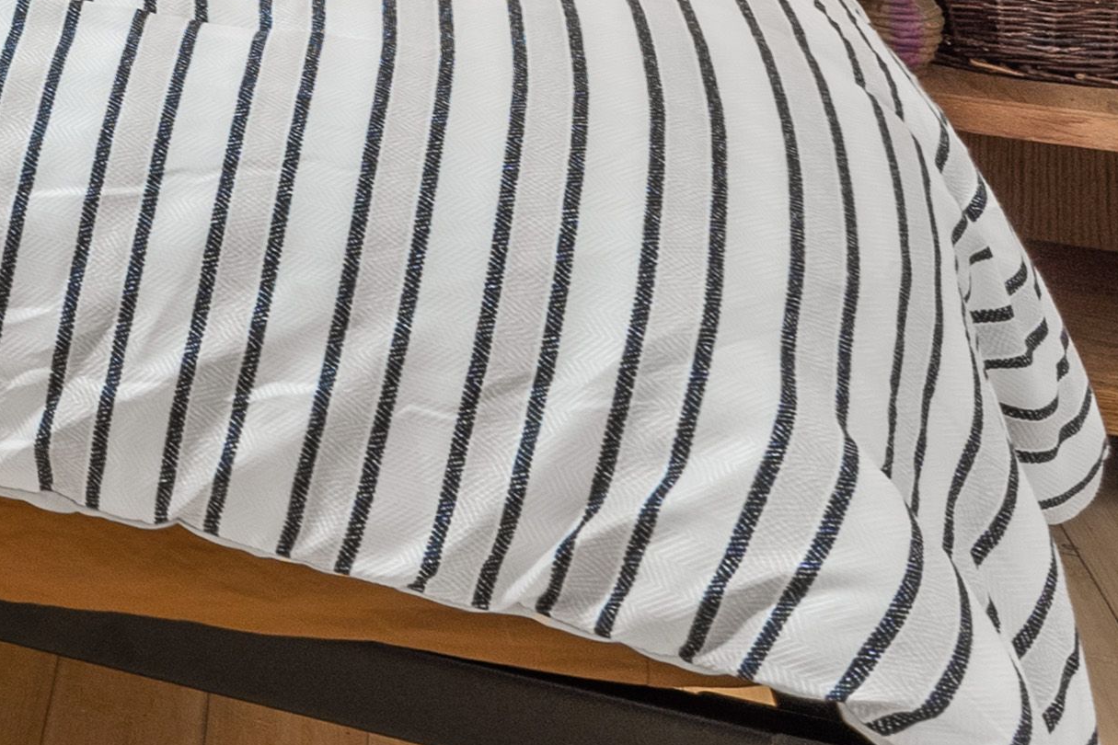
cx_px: -1424
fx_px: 2453
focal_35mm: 79
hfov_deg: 15.9
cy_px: -603
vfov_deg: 15.0
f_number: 9
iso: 250
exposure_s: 1.3
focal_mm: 16
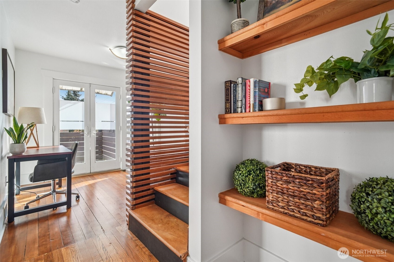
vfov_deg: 73.7
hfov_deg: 96.7
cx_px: 197
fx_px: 175
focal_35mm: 16
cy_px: 131
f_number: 8
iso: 1600
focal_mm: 16
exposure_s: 1/60
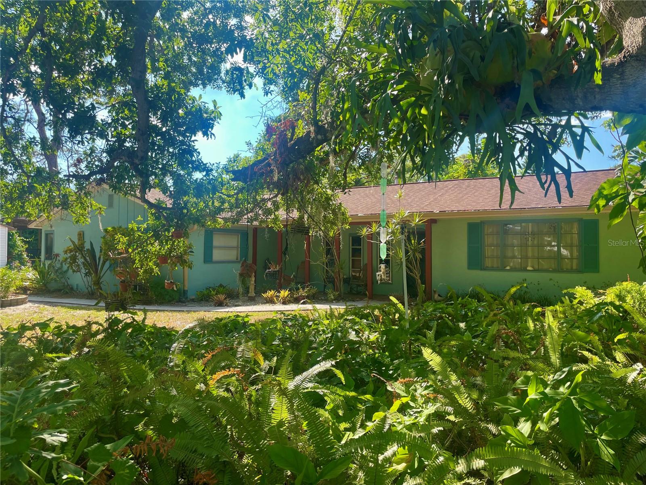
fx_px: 485
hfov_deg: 67.3
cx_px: 323
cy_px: 242
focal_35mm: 26
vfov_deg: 53.1
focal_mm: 4.2
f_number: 1.6
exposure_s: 1/703
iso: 32
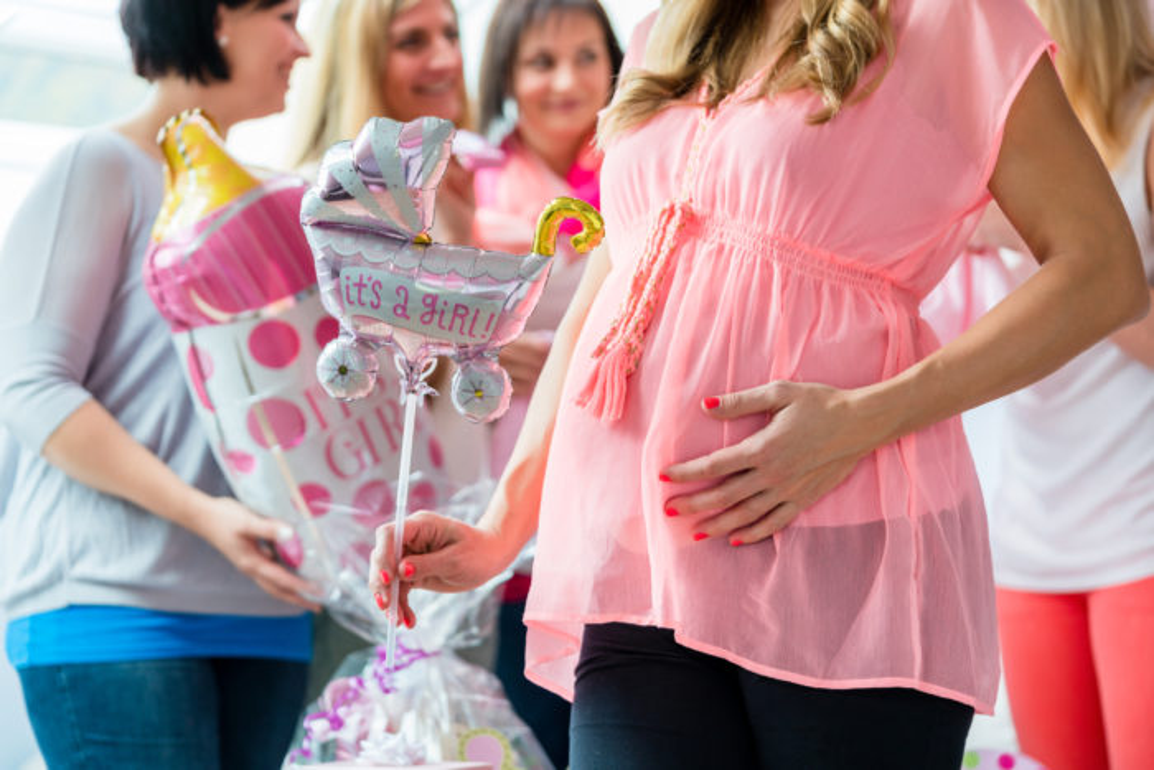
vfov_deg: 15.2
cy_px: 385
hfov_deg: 22.6
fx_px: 2885
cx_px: 577
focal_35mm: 90
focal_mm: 90
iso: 320
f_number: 3.2
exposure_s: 1/125
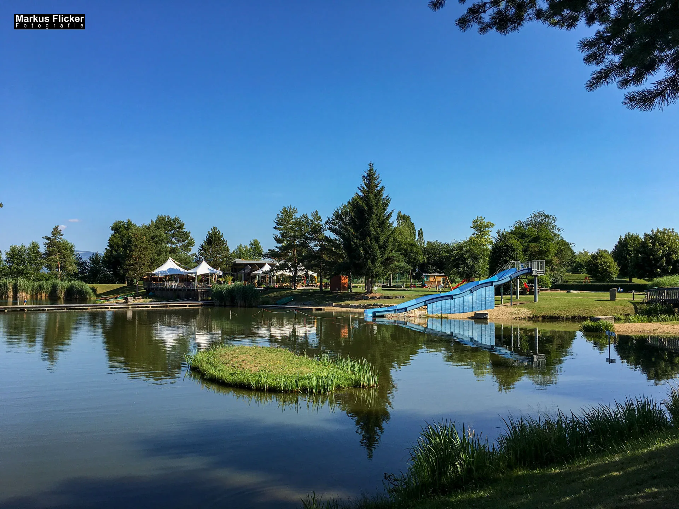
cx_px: 340
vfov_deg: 48.2
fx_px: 569
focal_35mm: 29
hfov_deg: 61.7
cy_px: 254
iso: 25
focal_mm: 4.15
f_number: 2.2
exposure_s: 1/1200
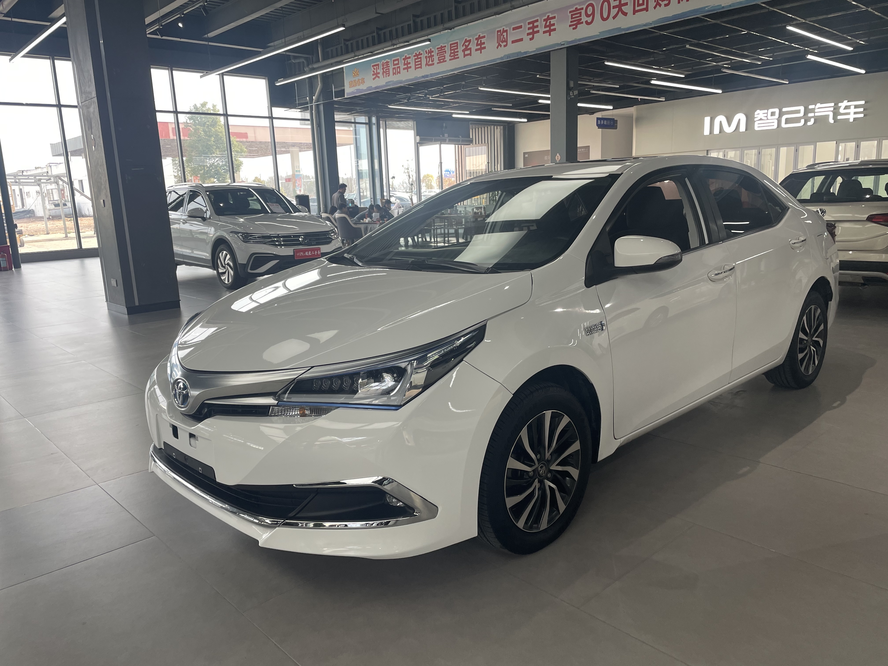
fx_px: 667
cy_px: 333
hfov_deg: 67.3
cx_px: 444
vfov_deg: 53.1
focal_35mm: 26
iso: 64
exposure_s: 1/121
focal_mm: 4.2
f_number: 1.6
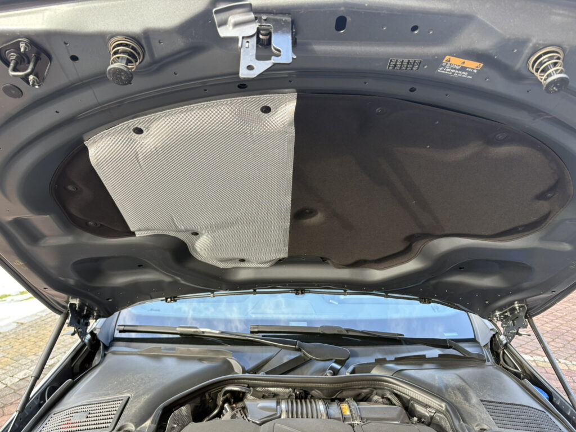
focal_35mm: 26
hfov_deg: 67.3
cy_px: 216
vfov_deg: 53.1
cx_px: 288
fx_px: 433
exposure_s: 1/121
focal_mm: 5.96
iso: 100
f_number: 1.6
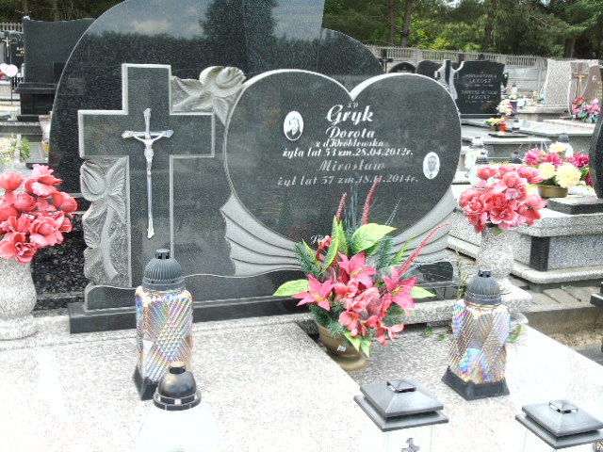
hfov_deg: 46.8
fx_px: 697
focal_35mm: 40
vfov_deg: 36.0
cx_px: 302
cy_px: 226
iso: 80
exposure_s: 1/160
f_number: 3.9
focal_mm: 7.1
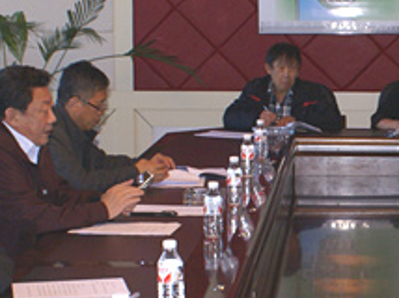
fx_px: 1370
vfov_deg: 12.4
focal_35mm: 119
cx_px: 408
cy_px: 234
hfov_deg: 16.2
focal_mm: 22
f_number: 5.6
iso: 400
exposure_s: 1/60
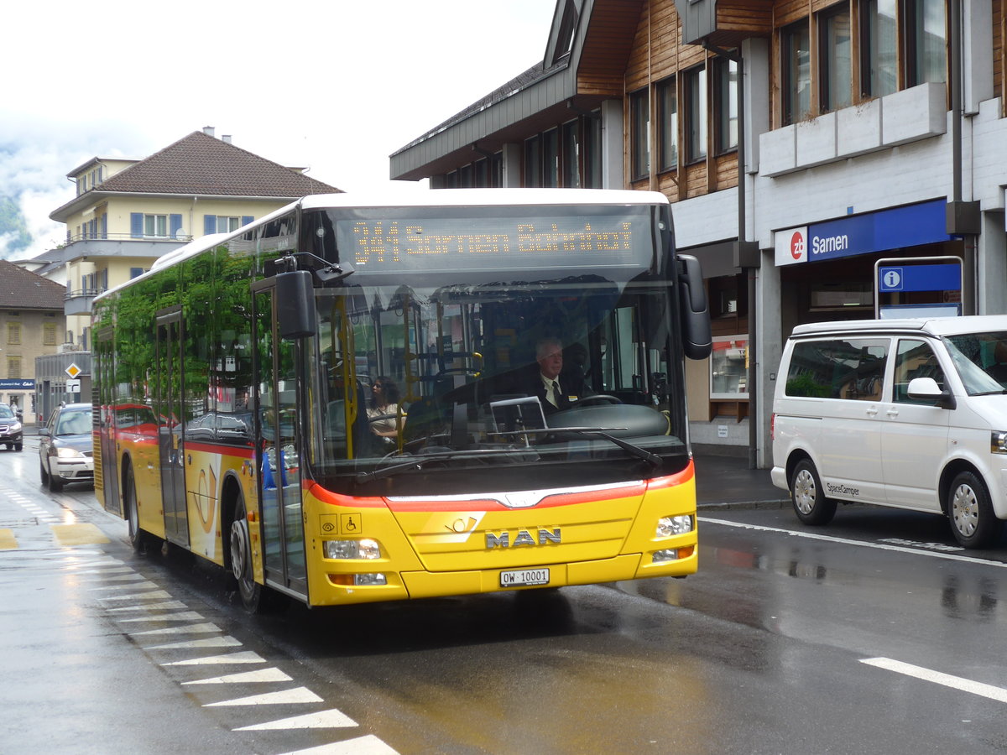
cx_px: 504
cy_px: 378
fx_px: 1920
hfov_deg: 29.4
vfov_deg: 22.3
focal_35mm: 66
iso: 80
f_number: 3.9
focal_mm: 13.4
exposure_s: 1/250
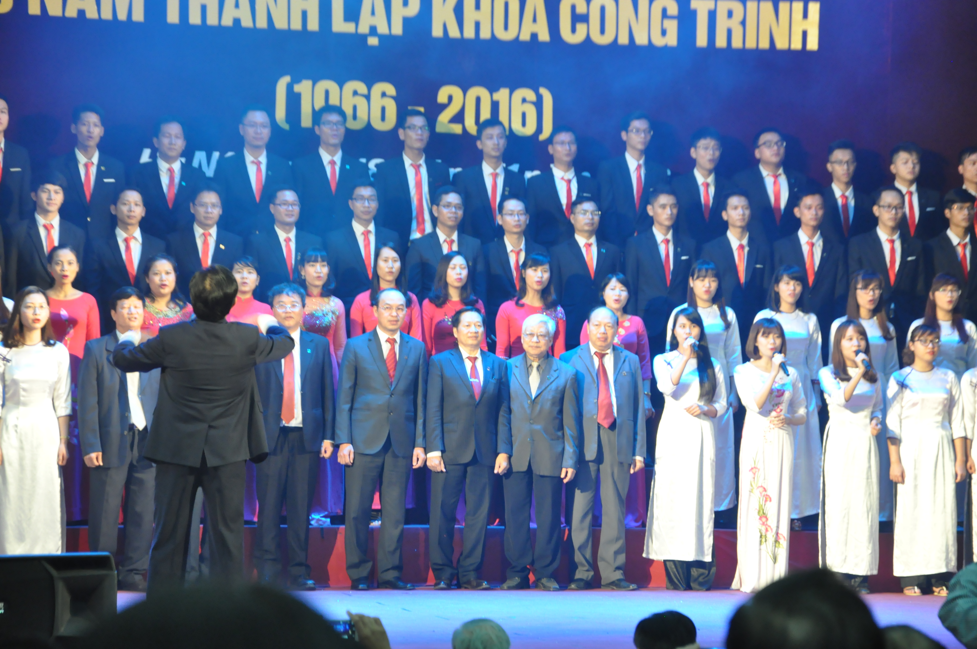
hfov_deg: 13.1
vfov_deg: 8.7
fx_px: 4269
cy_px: 324
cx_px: 488
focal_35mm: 158
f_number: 5.6
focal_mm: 105
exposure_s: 1/15
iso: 1600
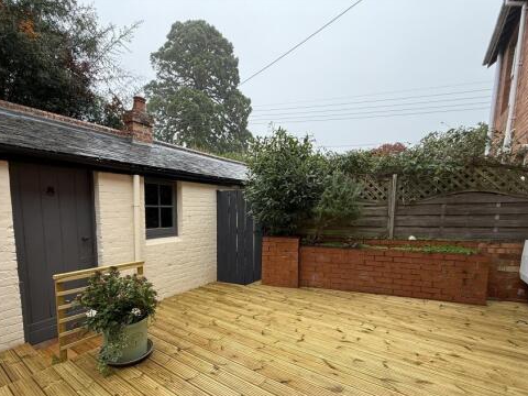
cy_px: 238
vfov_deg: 73.9
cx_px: 239
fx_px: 259
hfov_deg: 90.8
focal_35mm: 17
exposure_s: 1/99
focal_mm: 2.22
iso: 80
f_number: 2.2
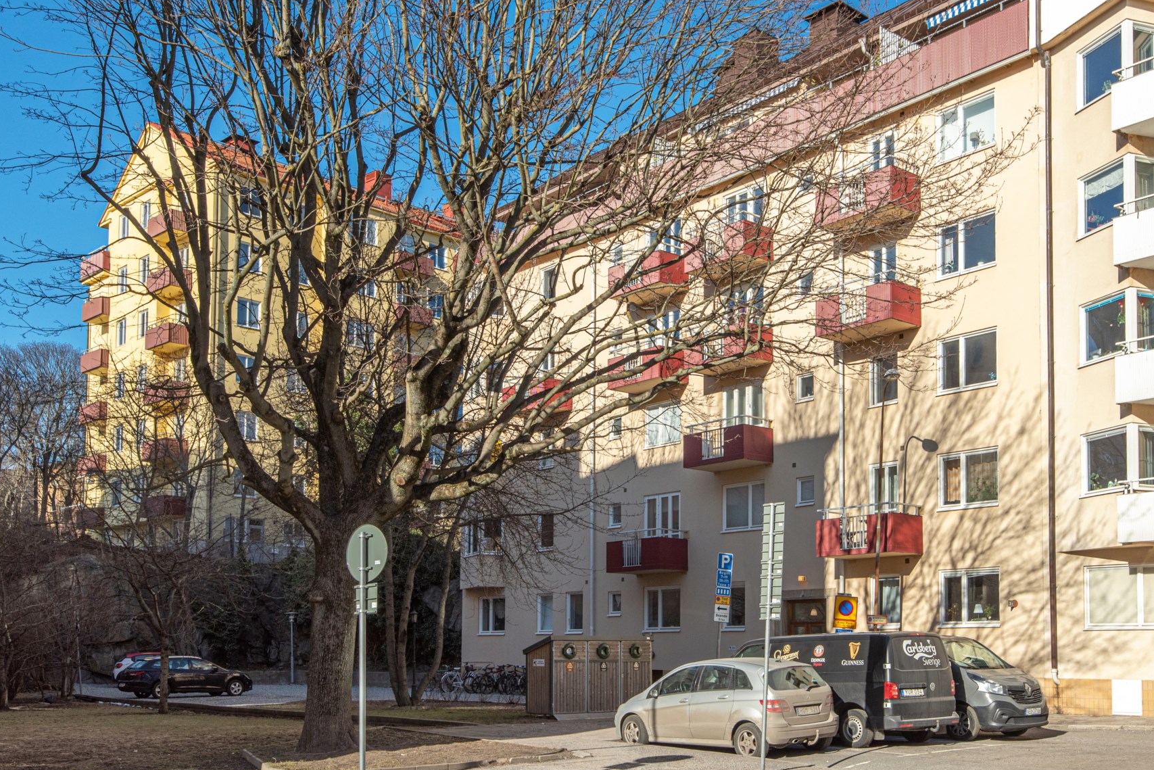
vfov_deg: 36.8
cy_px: 317
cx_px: 667
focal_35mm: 36
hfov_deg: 52.9
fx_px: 1154
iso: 400
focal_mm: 30
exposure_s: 1/640
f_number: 8
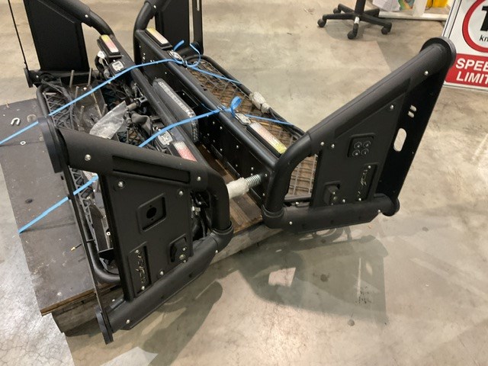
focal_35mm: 29
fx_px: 409
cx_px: 244
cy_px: 183
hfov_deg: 61.7
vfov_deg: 48.2
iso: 250
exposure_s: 1/25
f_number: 1.8
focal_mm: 3
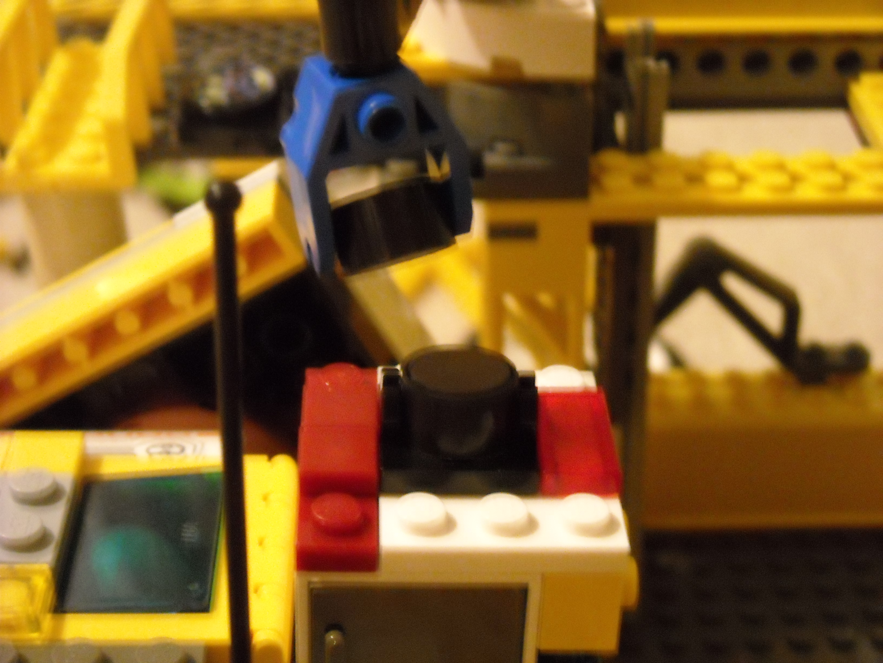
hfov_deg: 25.7
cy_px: 332
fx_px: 1939
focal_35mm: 76
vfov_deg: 19.4
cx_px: 442
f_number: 3.9
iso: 800
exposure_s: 1/2
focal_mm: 12.3
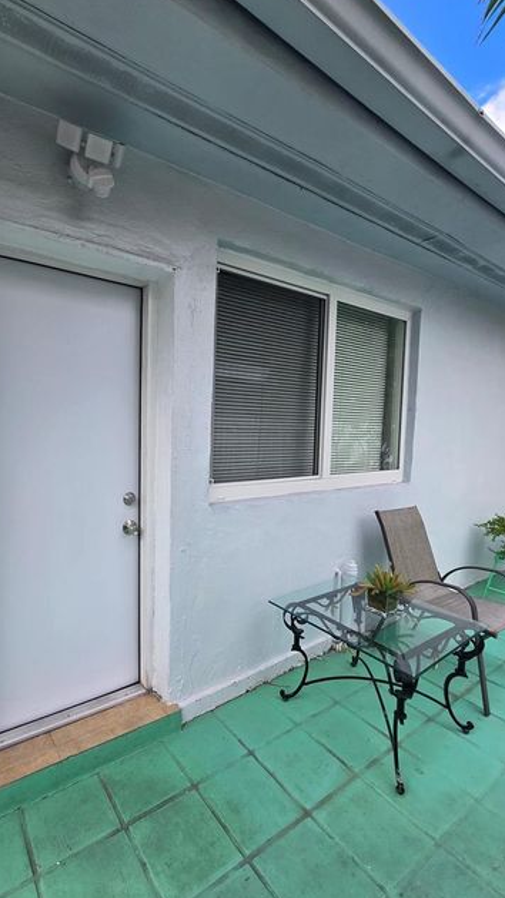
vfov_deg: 103.0
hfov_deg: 68.2
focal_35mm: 15
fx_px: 357
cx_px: 161
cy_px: 455
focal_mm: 2.2
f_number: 2.2
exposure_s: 1/2000
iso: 125
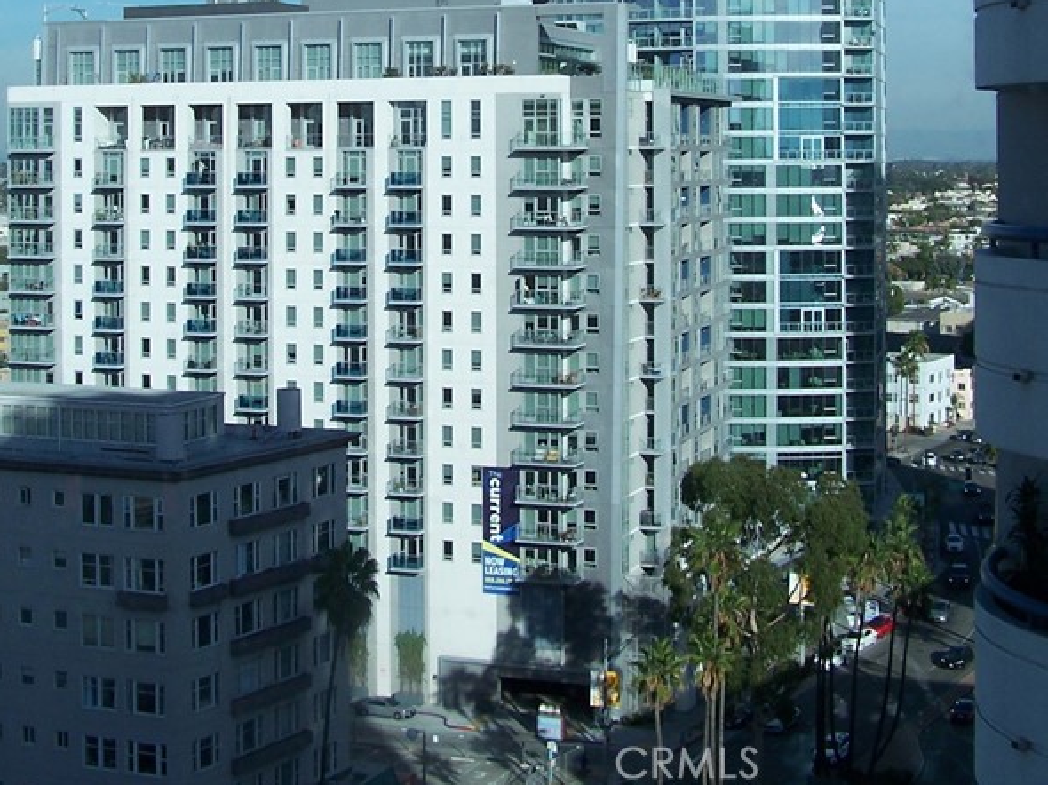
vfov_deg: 21.8
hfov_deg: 29.4
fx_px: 1997
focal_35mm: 66
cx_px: 451
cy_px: 107
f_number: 4
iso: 80
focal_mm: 6.3
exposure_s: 1/800
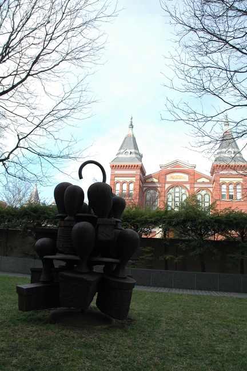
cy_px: 186
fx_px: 278
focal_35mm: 27
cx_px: 124
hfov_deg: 47.8
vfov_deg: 67.4
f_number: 6.3
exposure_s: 1/500
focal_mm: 18
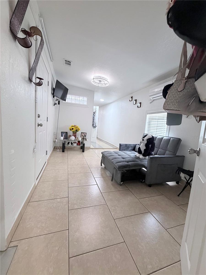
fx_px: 111
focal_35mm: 14
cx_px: 103
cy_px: 138
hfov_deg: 85.7
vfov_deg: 102.1
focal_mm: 2.22
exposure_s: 1/60
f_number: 2.2
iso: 320
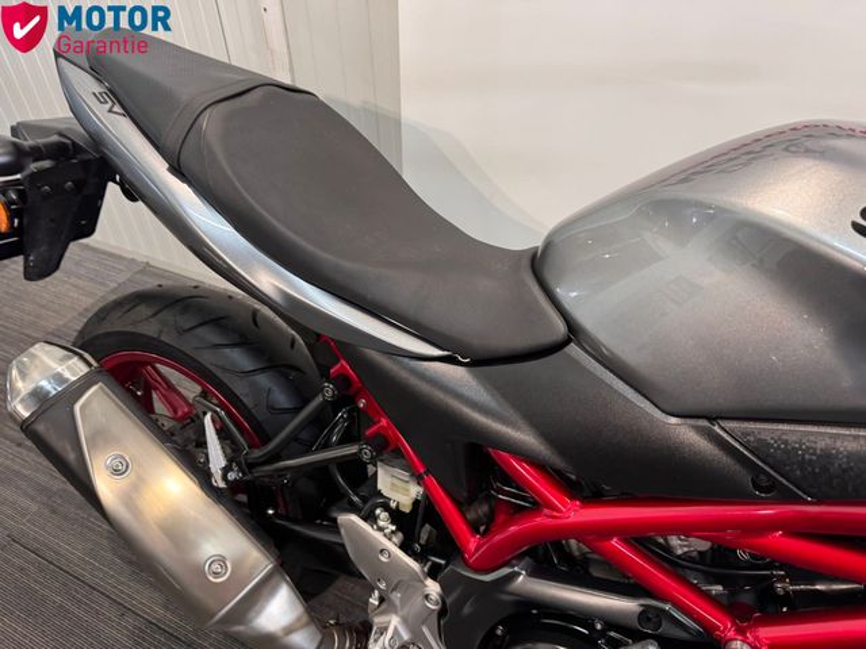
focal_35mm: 24
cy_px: 324
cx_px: 433
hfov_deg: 71.6
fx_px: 600
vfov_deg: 56.8
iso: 400
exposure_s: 1/50
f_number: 1.78
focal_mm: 6.76
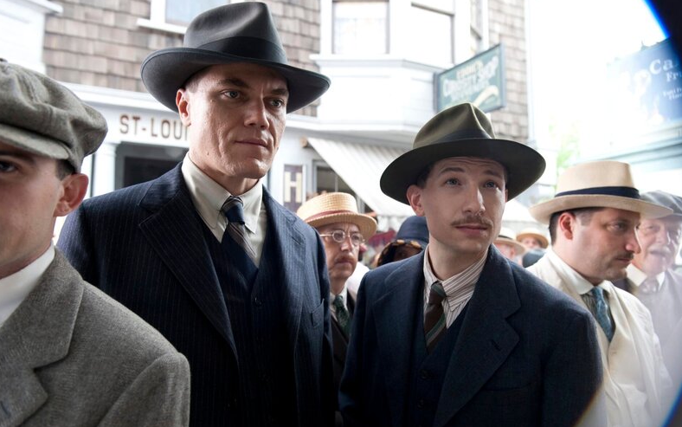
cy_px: 212
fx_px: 558
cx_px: 341
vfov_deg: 41.9
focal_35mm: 30
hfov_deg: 62.9
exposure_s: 1/100
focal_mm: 29
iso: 500
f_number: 5
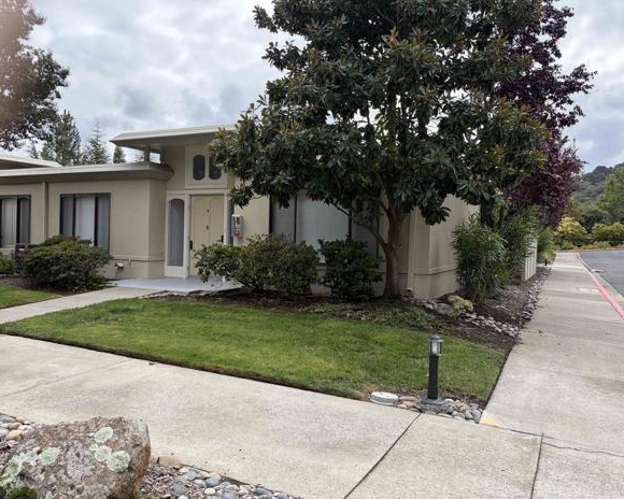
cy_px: 242
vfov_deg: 51.5
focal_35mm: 28
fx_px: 517
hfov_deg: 62.1
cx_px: 288
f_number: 1.6
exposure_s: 1/2012
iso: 64
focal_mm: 5.96
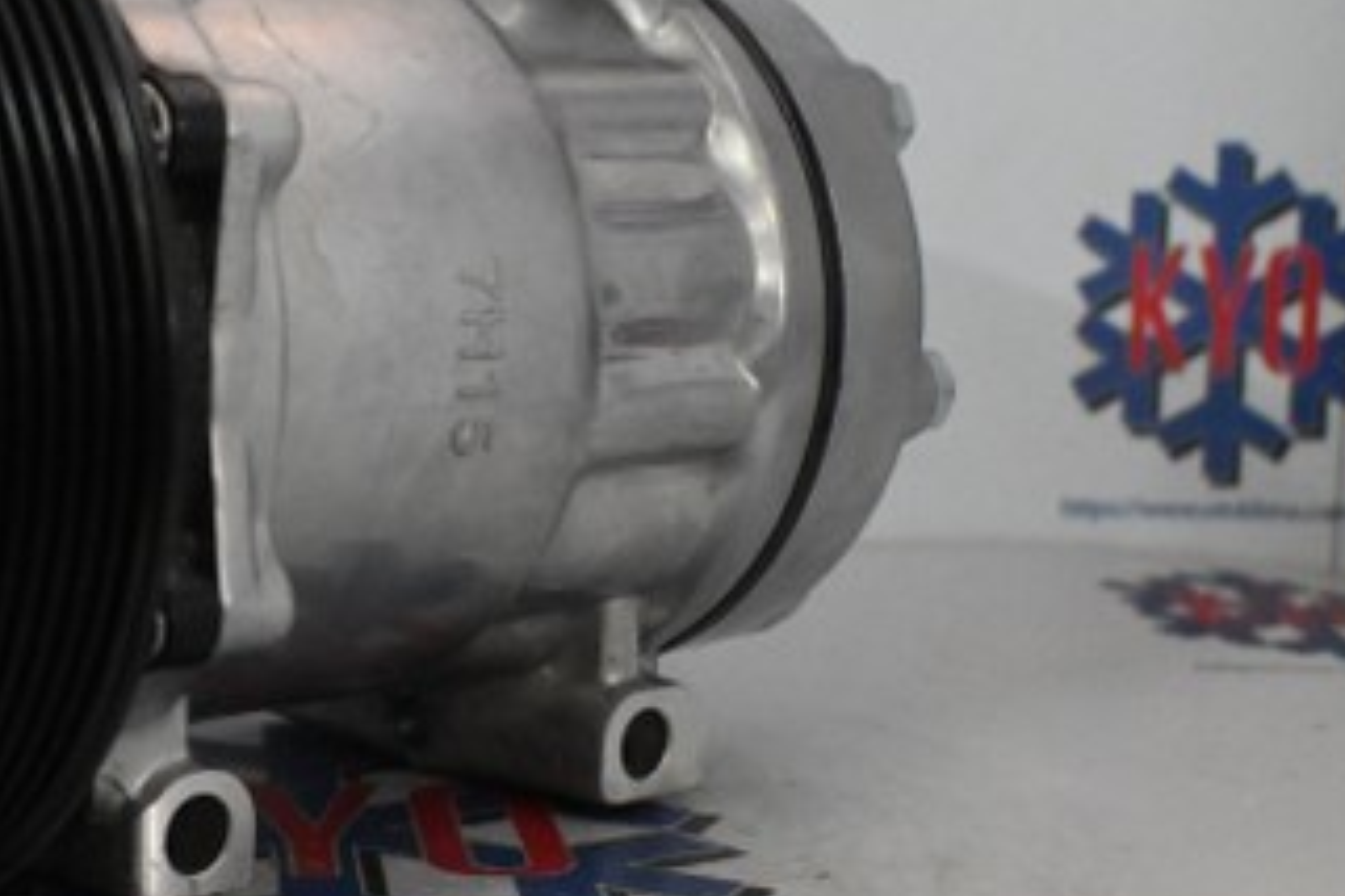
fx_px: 2727
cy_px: 322
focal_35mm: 73
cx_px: 243
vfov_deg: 18.6
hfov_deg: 27.1
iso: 8000
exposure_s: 1/60
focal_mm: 26
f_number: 4.5
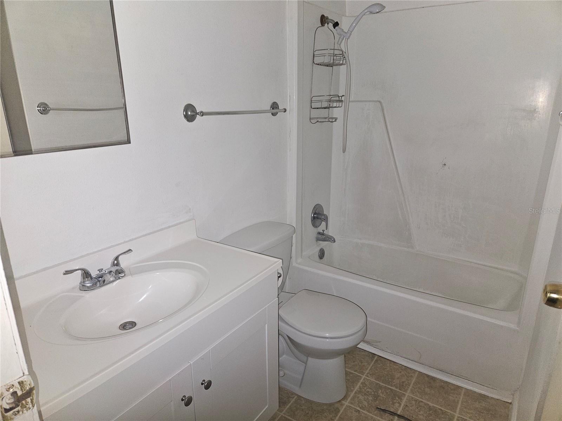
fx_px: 373
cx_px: 281
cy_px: 210
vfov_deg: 58.9
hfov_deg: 73.9
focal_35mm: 23
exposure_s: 1/19.5
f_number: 1.8
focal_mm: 5.4
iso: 125
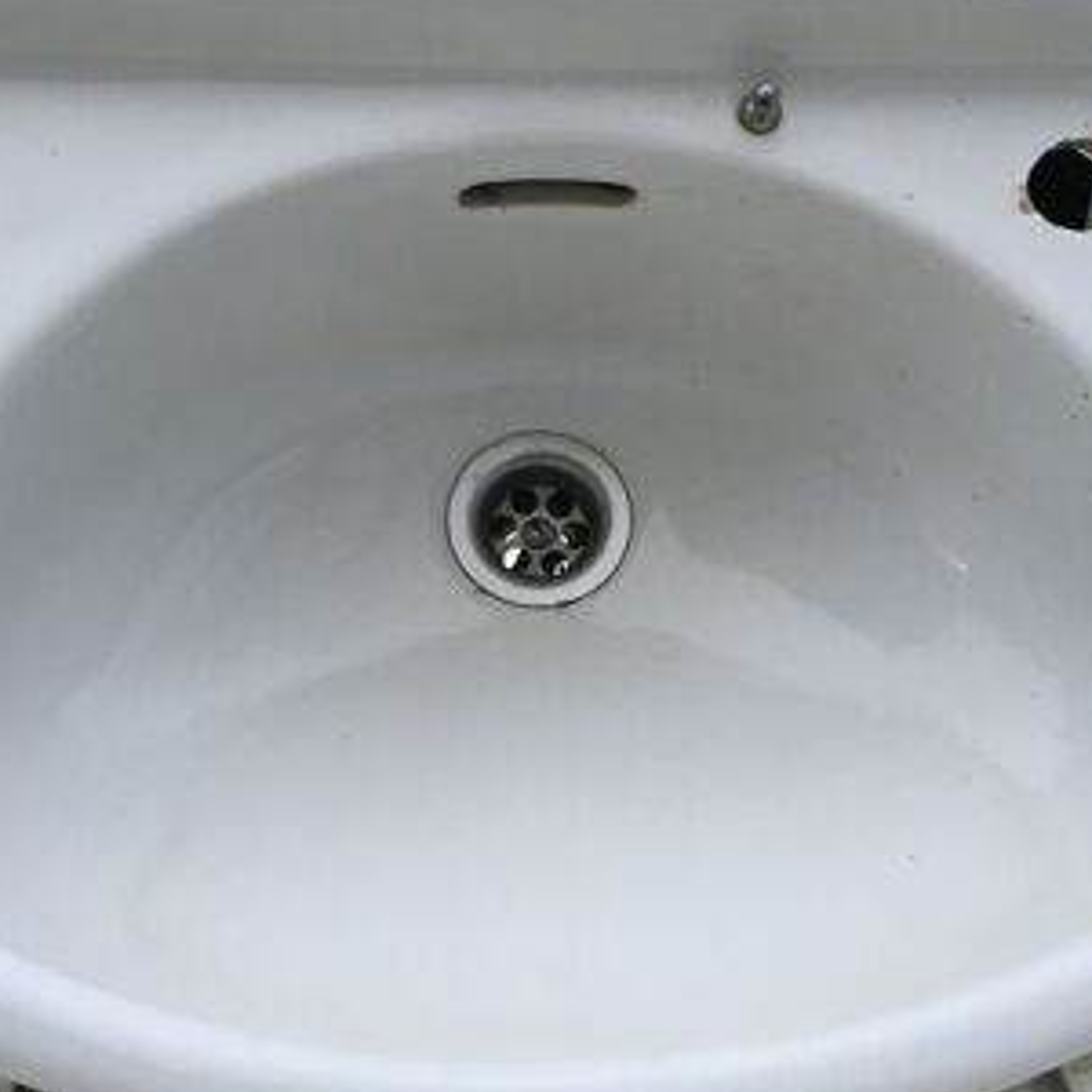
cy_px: 579
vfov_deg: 40.9
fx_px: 1463
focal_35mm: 41
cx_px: 564
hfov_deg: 40.9
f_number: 2.2
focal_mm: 4.15
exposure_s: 1/33
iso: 80
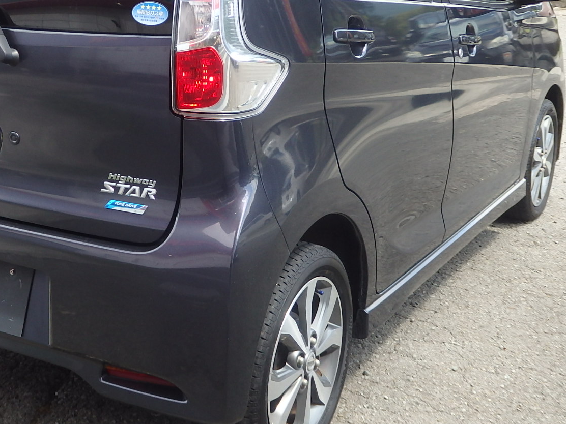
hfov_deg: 33.5
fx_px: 932
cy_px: 134
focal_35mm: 57
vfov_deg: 25.5
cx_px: 194
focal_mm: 6
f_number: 3.4
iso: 125
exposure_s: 1/40
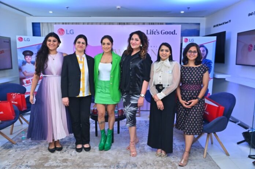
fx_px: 212
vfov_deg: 43.5
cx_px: 128
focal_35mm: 30
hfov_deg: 62.0
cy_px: 84
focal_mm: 30
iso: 2500
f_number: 6.3
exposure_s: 1/160
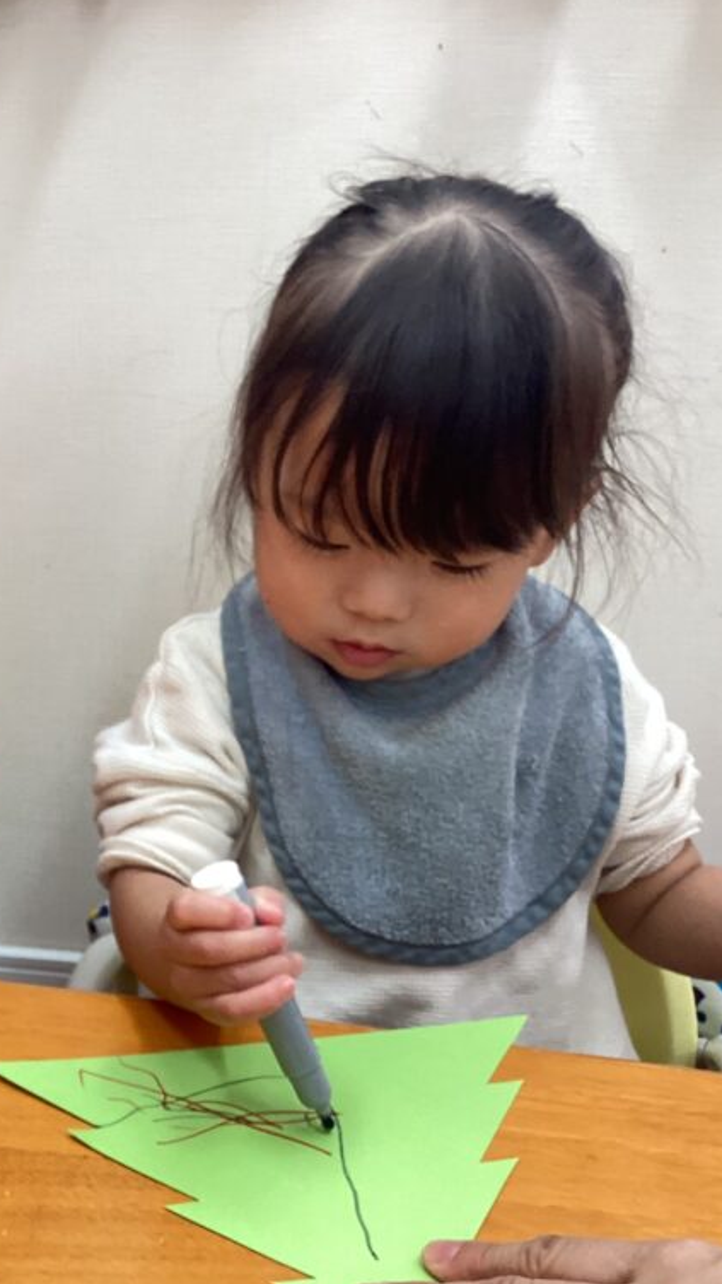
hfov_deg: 24.6
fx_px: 1566
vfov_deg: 44.6
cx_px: -26
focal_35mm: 46
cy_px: 645
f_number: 2.4
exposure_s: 1/60
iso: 125
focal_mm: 3.3
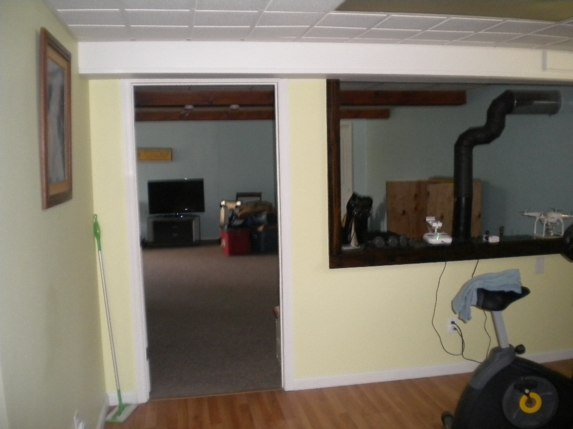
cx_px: 286
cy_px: 214
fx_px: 579
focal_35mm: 35
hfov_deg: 52.6
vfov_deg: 40.7
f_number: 3.1
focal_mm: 6.3
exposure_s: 1/30
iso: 400
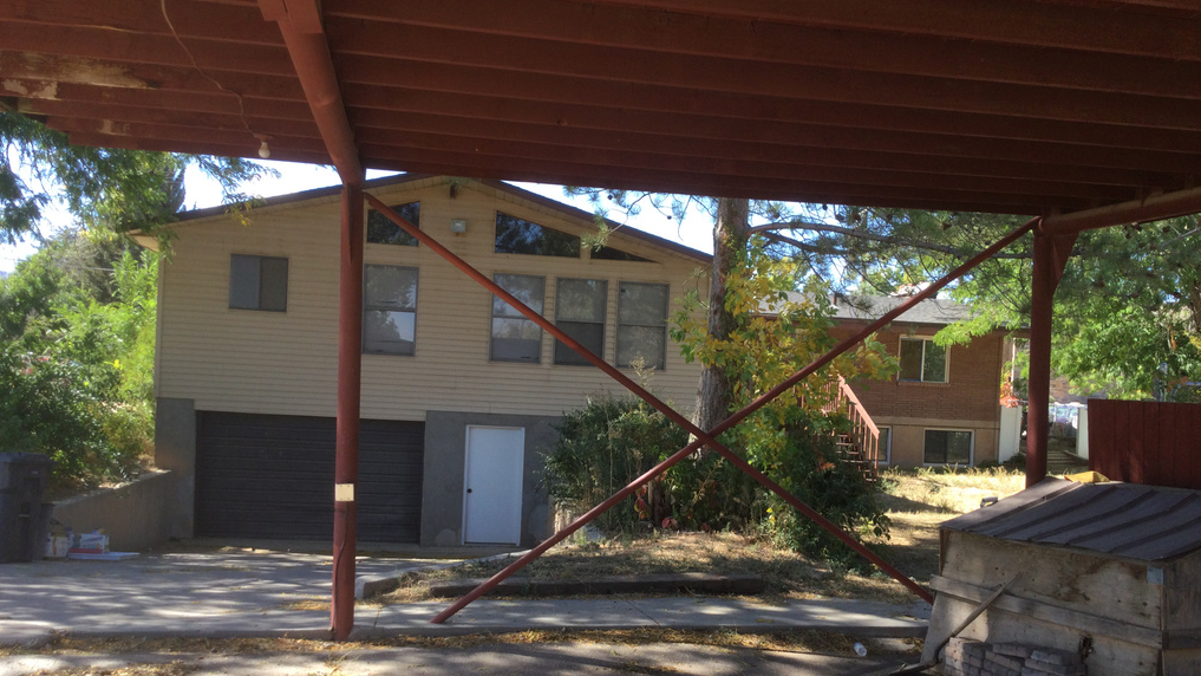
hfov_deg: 58.0
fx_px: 1083
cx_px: 599
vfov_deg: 34.5
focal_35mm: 34
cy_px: 412
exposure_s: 1/214
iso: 25
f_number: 2.4
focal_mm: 3.3
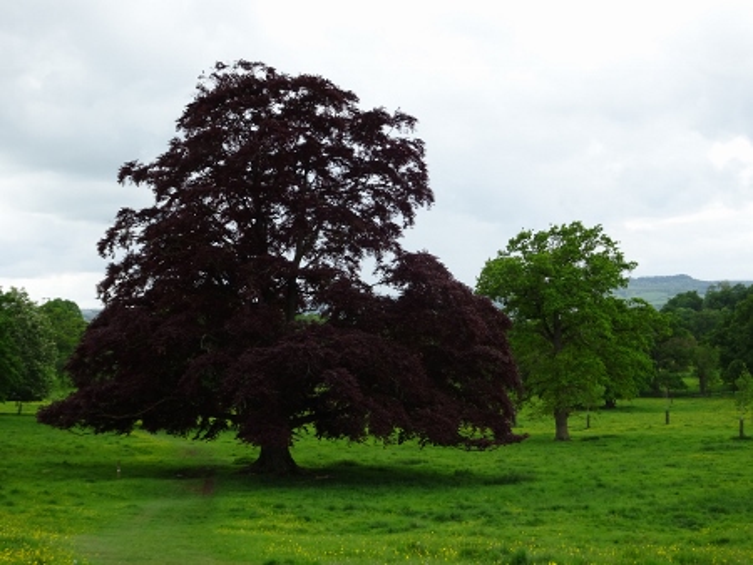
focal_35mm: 50
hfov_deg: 38.2
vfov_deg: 29.1
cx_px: 376
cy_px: 282
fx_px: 1088
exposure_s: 1/160
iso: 80
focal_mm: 8.51
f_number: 4.5
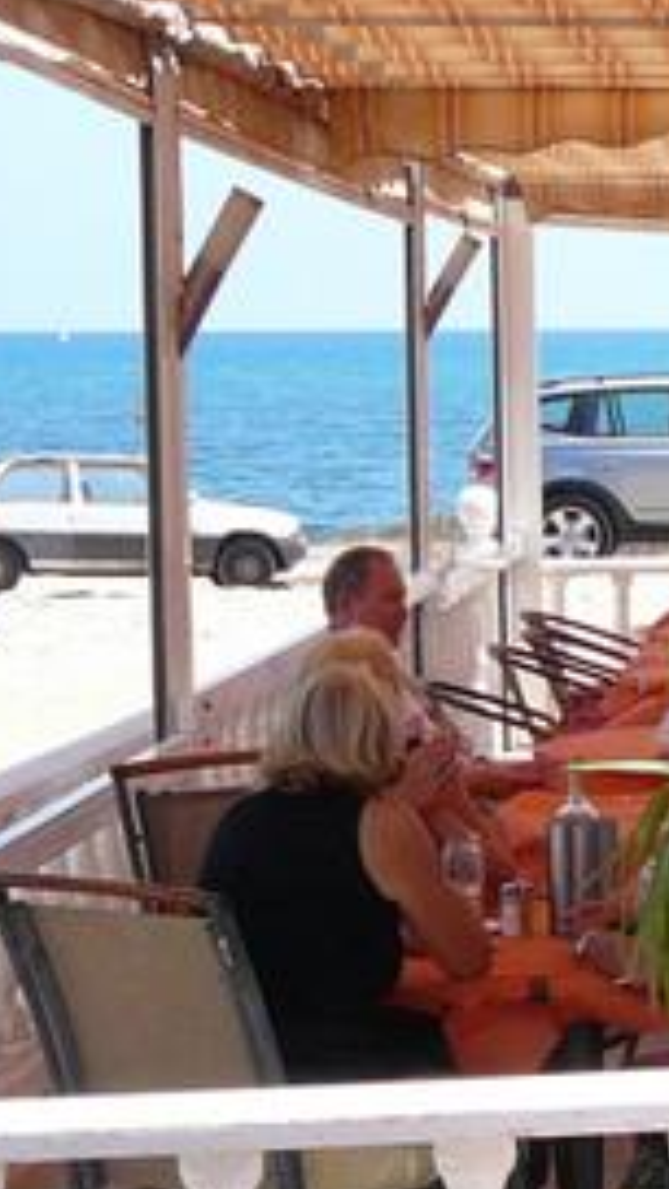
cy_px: 778
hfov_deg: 10.0
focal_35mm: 112
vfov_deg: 19.1
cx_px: 1338
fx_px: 3532
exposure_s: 1/1000
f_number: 2.8
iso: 100
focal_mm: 5.2
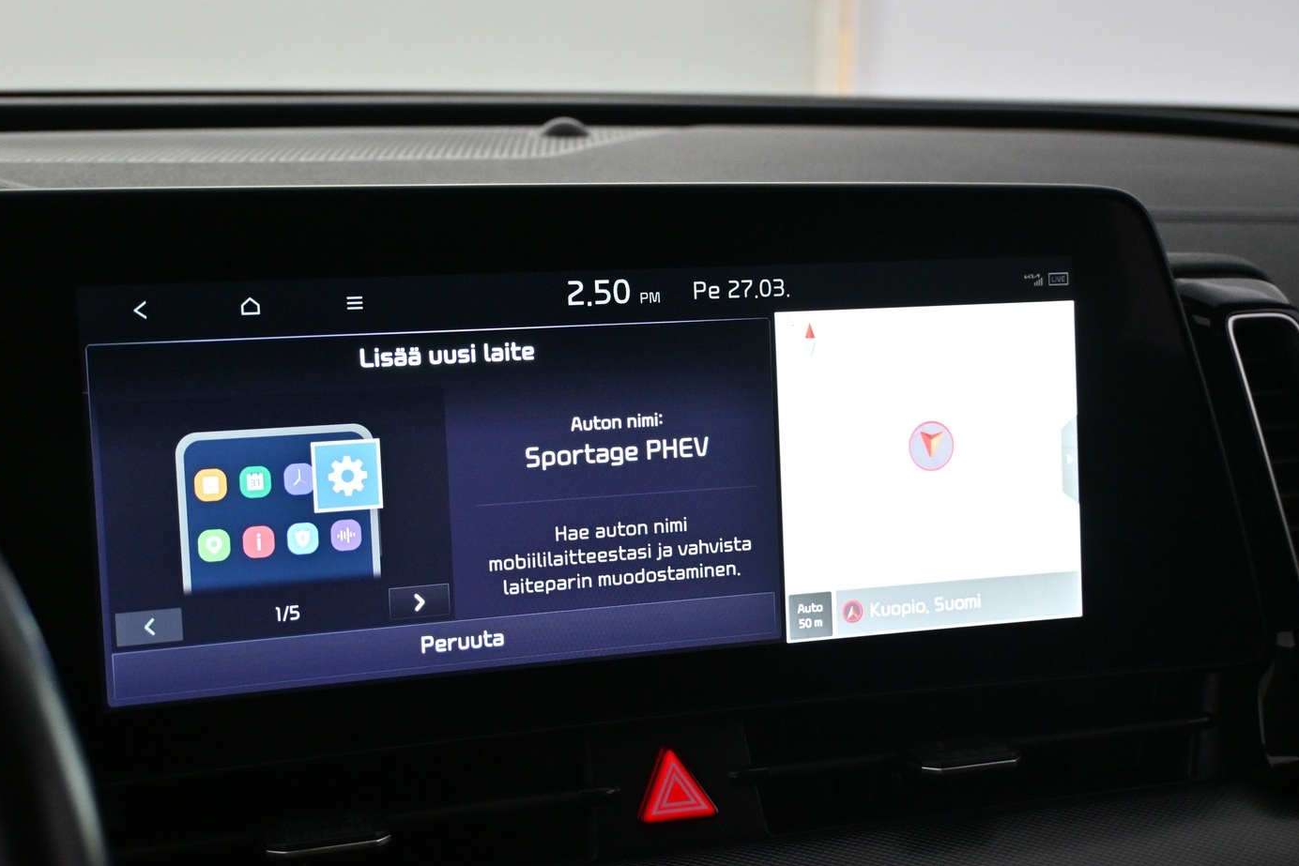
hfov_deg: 40.8
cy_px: 475
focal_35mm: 48
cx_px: 541
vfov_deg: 27.9
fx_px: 1743
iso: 1250
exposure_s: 1/125
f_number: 4.5
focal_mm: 27.5
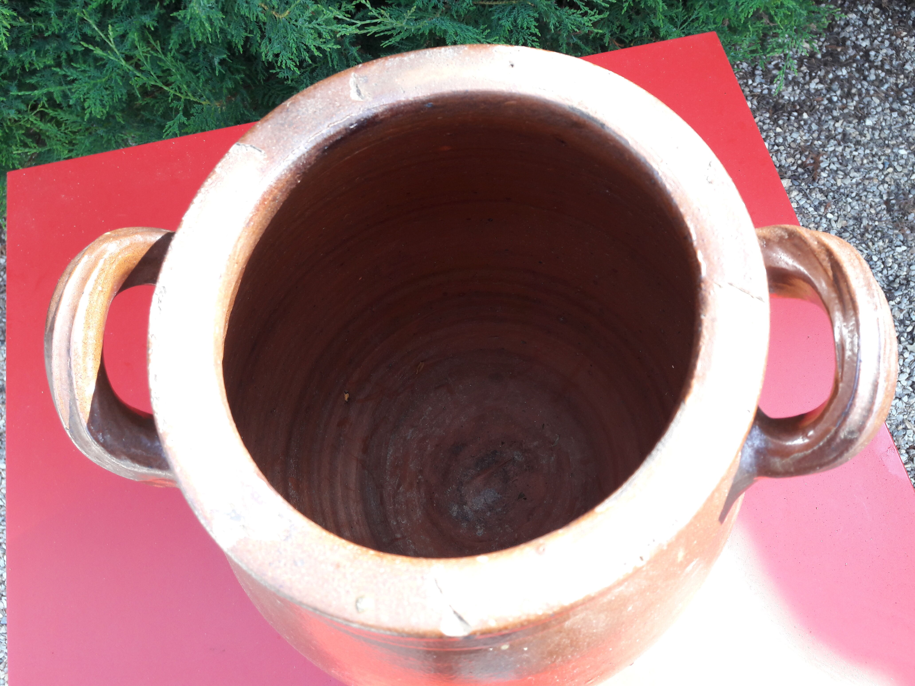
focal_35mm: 28
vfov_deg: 49.7
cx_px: 458
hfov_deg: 63.4
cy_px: 343
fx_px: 740
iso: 40
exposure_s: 1/137
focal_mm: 3.7
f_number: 1.9
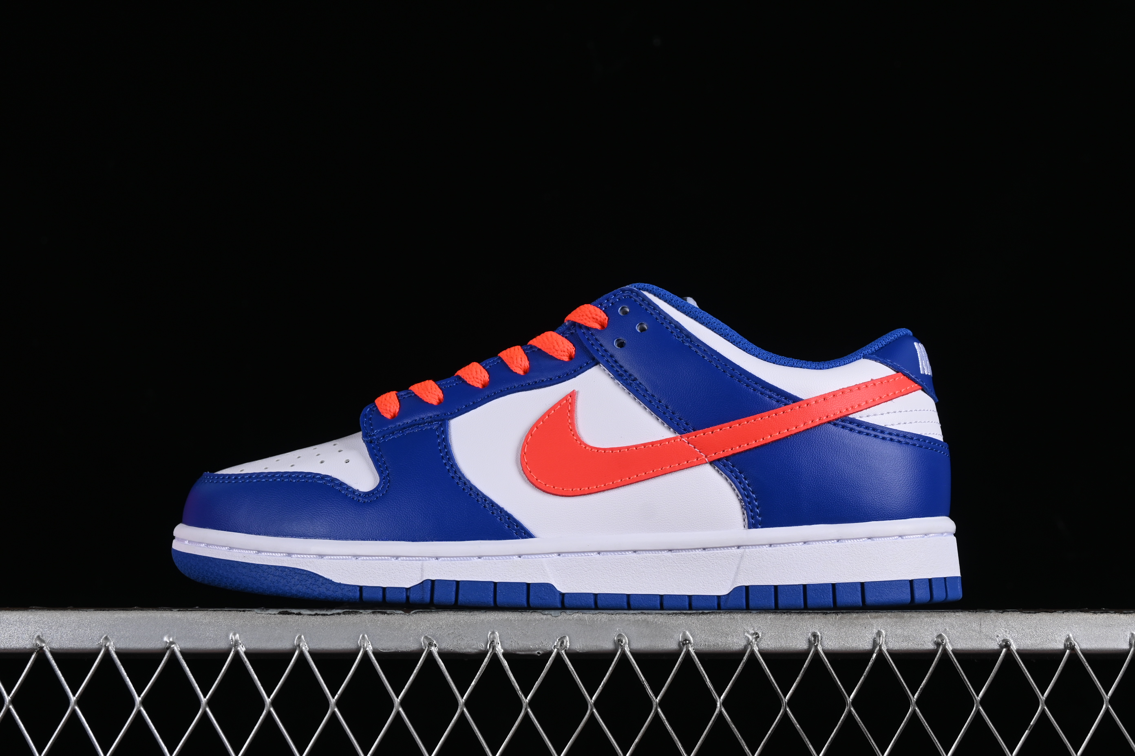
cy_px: 378
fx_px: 2364
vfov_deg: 18.2
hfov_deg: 27.0
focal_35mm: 75
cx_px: 568
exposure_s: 1/80
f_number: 8
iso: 160
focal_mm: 50
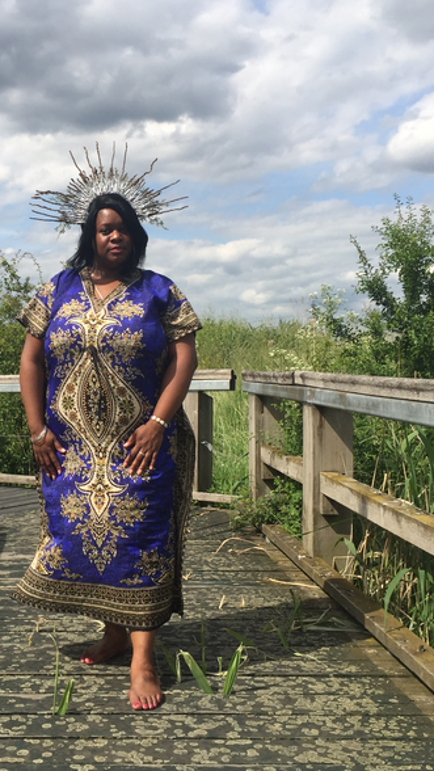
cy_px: 382
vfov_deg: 47.3
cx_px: 77
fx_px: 879
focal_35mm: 43
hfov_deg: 27.1
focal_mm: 4.15
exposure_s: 1/1980
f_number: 2.2
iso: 32
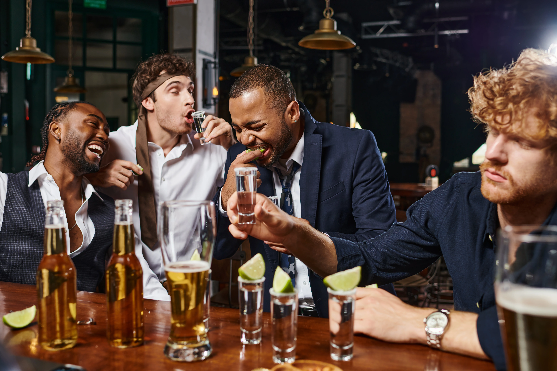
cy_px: 186
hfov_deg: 54.4
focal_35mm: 35
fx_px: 541
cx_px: 278
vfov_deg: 37.9
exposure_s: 1/200
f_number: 4
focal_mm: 35
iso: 100
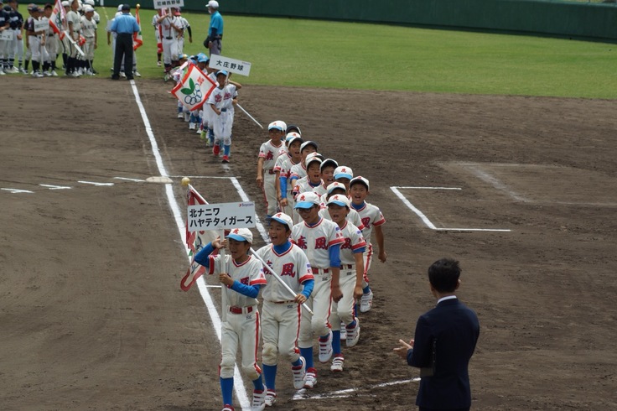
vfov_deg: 6.8
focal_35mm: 202
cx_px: 308
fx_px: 3469
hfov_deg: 10.2
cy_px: 206
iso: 100
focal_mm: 135
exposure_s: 1/500
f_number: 7.1
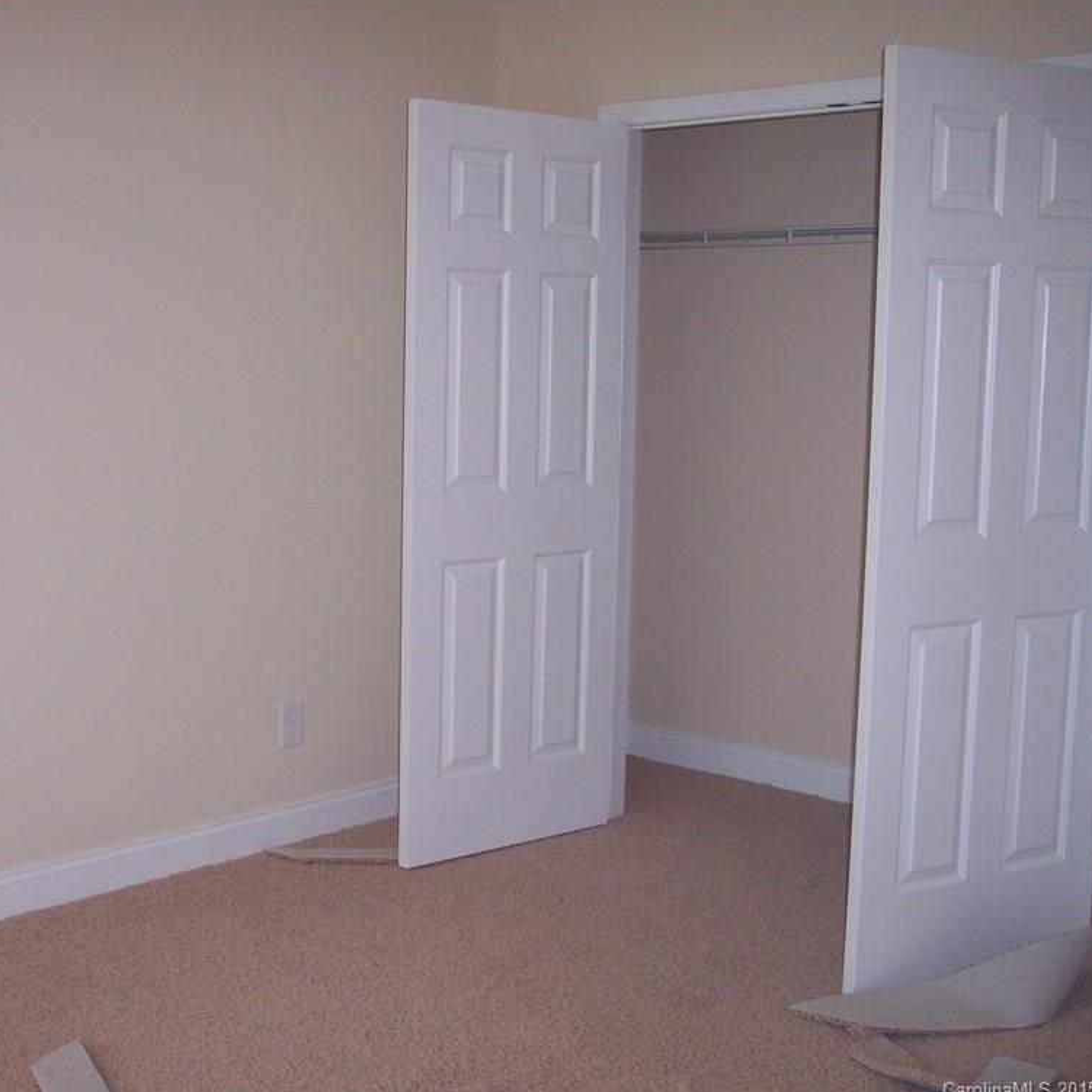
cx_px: 365
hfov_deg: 35.7
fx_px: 1677
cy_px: 545
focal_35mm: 47
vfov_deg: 36.1
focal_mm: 8
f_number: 2.8
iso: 140
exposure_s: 1/60
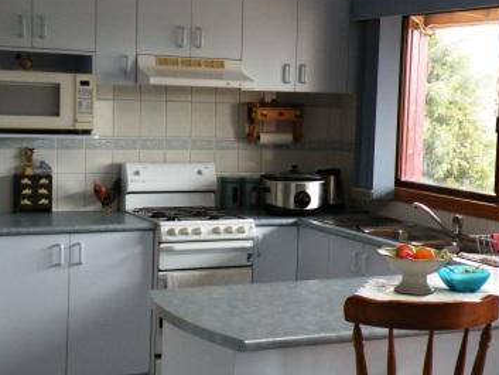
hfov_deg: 27.4
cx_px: 281
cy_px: 183
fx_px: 1024
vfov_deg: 20.7
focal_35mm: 71
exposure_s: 1/60
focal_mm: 9.8
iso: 310
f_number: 3.5
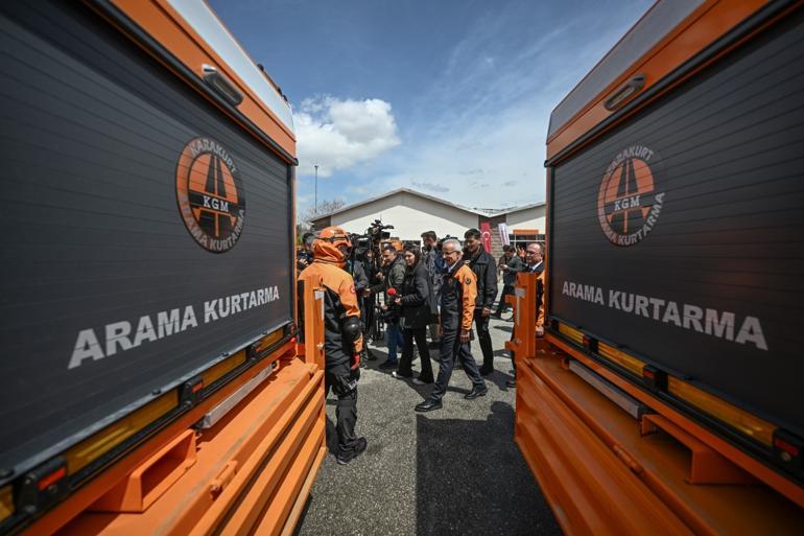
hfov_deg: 104.3
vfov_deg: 81.2
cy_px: 268
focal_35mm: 14
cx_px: 402
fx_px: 313
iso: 100
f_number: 2.8
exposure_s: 1/3200
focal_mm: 14
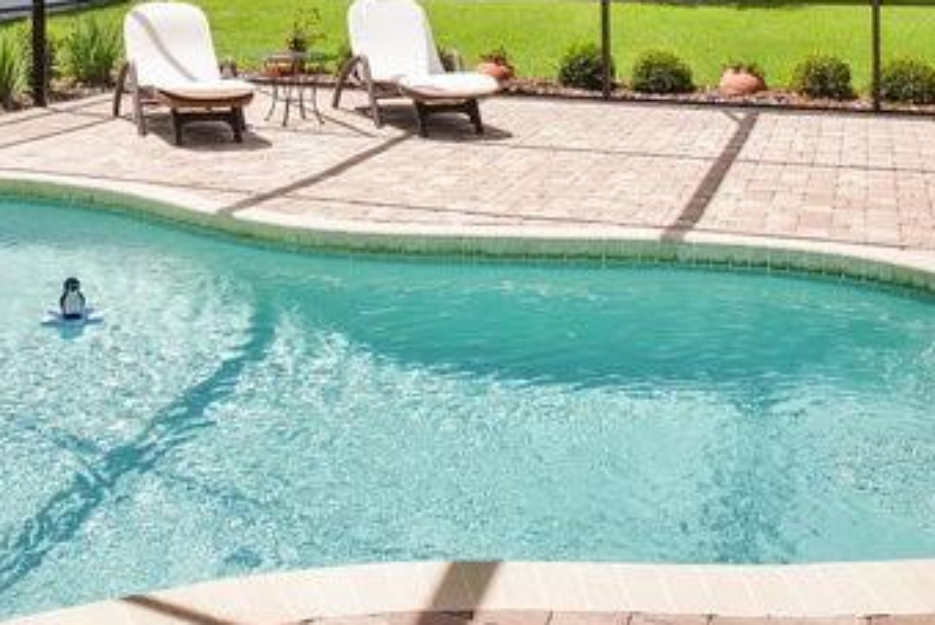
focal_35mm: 47
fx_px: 1221
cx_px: 204
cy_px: -106
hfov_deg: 40.4
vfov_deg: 25.9
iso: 100
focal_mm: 16
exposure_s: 1/125
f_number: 9
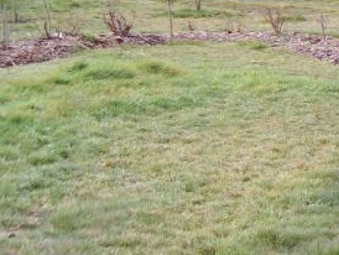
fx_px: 1029
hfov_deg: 18.0
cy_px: -99
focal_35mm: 105
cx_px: 384
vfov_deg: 13.5
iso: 80
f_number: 2.7
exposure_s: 1/180
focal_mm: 6
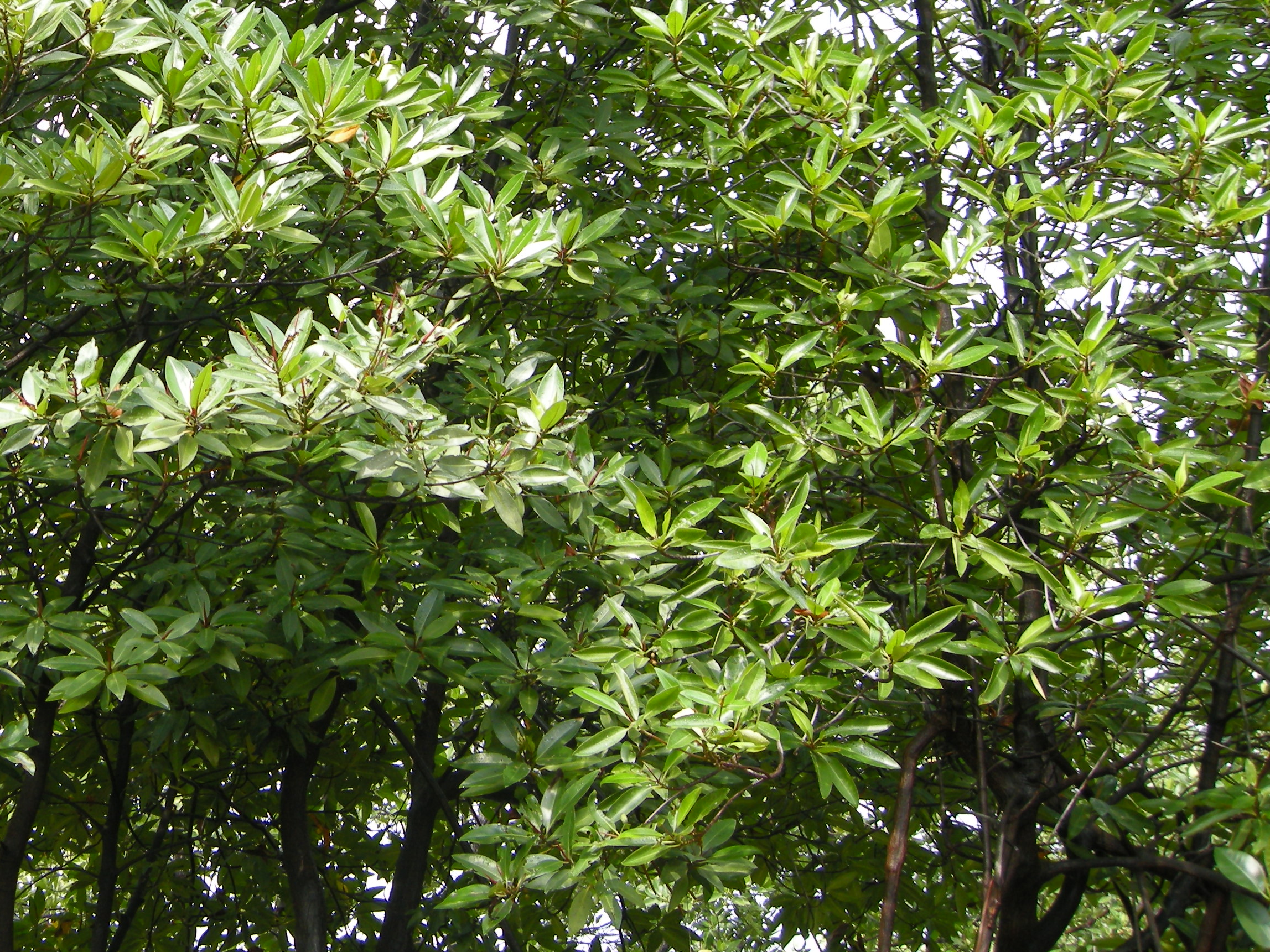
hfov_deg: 30.6
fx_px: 2238
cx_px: 181
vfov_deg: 23.7
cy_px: 194
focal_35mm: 61
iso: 64
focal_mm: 7.5
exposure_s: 1/78
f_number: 3.4
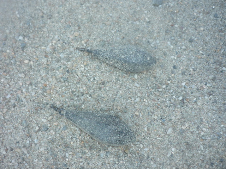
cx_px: 113
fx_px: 215
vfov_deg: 42.9
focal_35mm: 33
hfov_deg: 55.4
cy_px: 84
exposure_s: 1/60
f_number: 2.8
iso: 100
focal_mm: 5.5
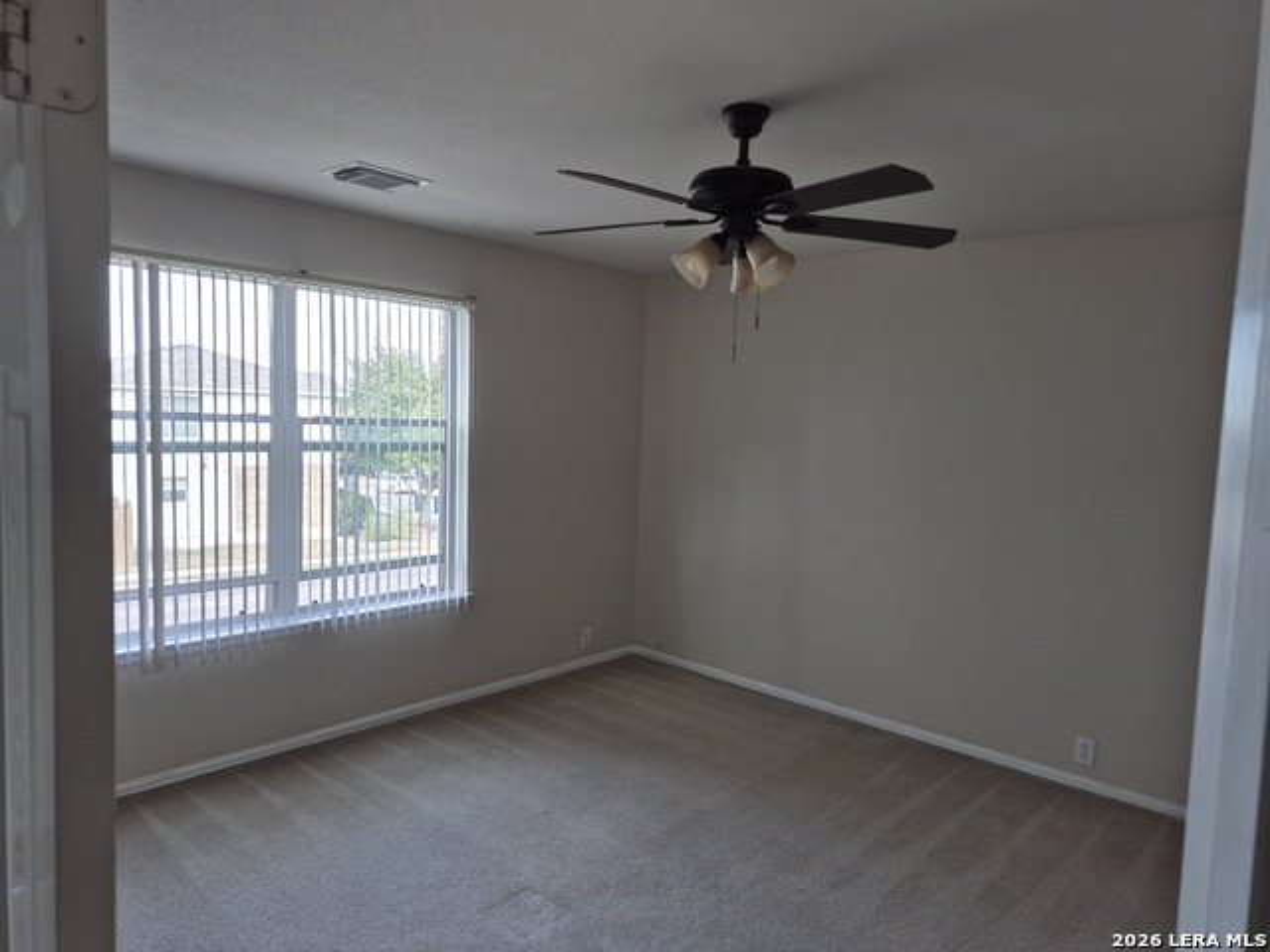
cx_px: 635
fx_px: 844
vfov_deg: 58.9
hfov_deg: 73.9
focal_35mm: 23
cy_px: 476
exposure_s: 1/180
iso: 80
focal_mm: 5.4
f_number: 1.8
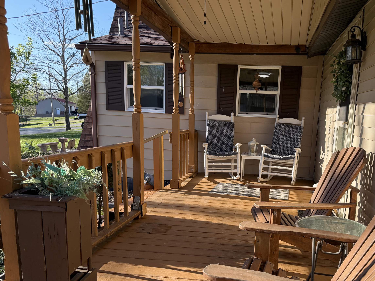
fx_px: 347
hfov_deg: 56.0
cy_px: 180
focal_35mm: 32
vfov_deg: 43.7
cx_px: 238
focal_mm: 6.76
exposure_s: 1/1653
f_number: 1.78
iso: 100
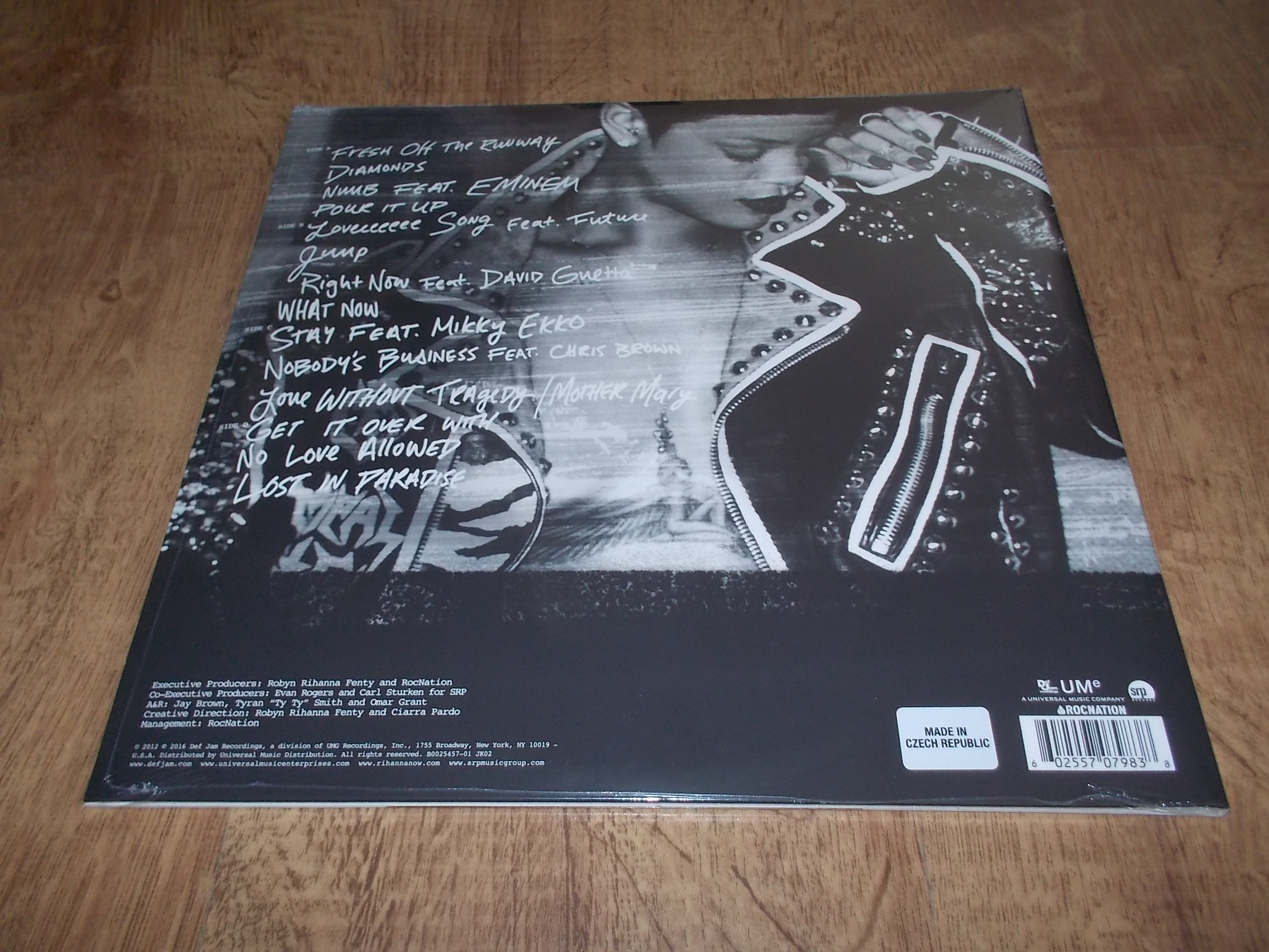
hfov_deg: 61.7
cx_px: 634
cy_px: 476
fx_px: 1063
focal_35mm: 29
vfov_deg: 48.2
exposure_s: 1/30
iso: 200
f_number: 3.3
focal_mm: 4.1
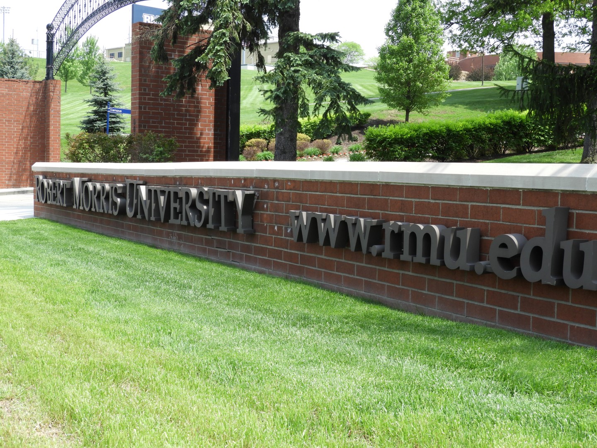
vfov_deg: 26.6
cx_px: 298
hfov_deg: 34.9
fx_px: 949
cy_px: 224
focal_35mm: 55
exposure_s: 1/320
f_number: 4
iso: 100
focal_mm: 9.9
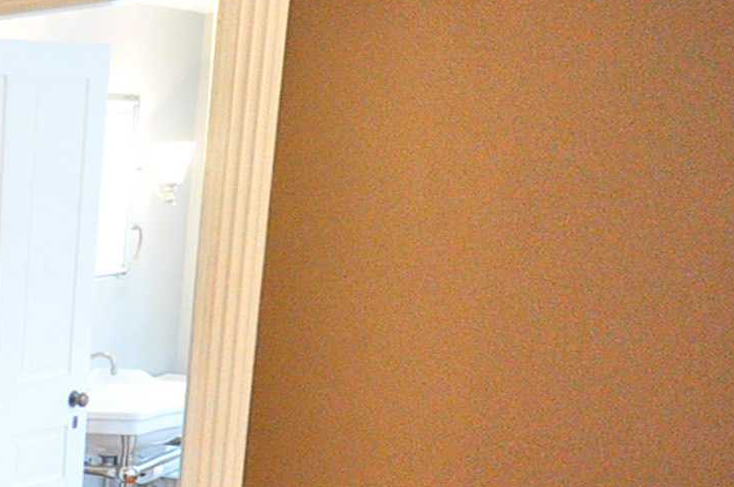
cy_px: 686
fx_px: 1221
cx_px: -319
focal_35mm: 60
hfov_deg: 26.1
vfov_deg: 20.1
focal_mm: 10
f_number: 4
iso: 1600
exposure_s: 1/25
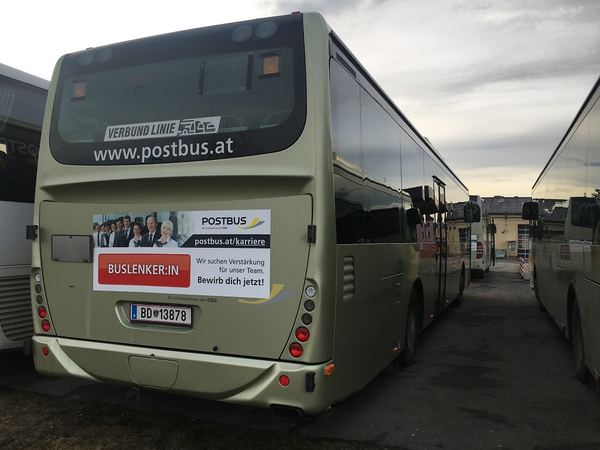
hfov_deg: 61.7
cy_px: 225
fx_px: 503
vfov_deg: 48.2
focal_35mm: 29
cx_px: 300
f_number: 2.2
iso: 25
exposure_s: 1/635
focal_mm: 4.15
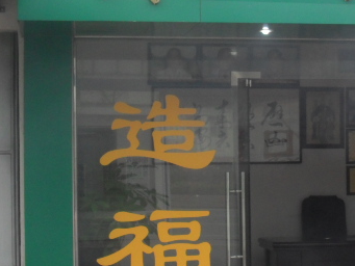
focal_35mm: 105
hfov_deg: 17.9
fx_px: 1077
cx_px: 406
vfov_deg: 14.1
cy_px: 130
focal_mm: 6.3
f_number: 3.2
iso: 100
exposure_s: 1/350
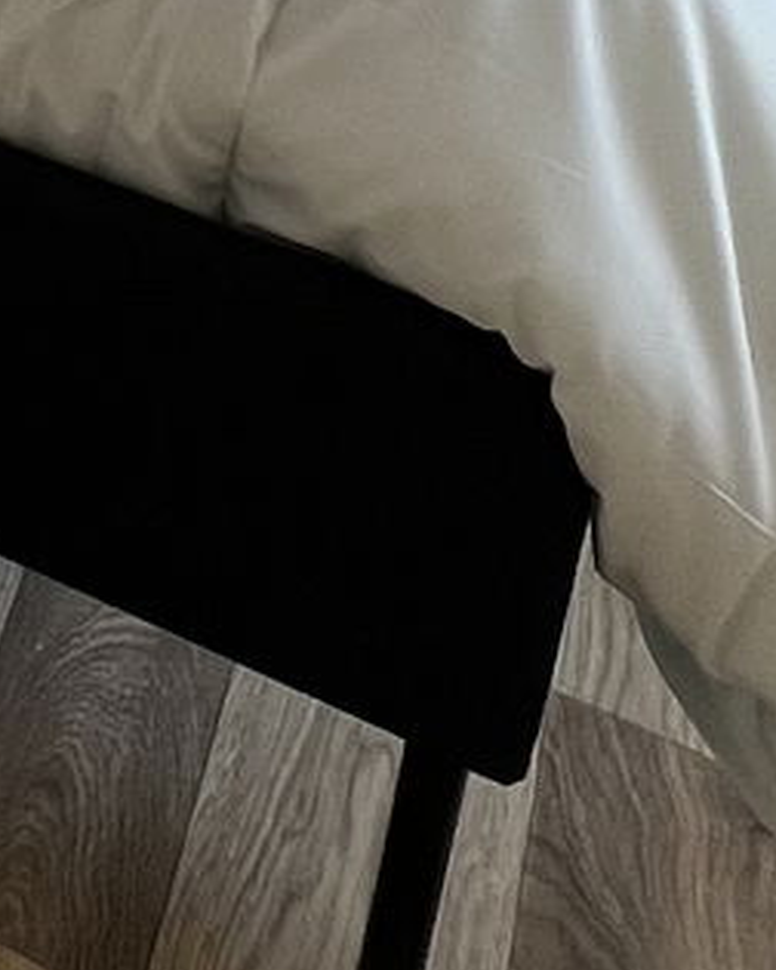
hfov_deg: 14.2
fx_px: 2469
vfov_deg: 17.1
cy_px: -895
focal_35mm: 86
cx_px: -887
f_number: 1.8
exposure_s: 1/100
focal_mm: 1.57
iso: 64
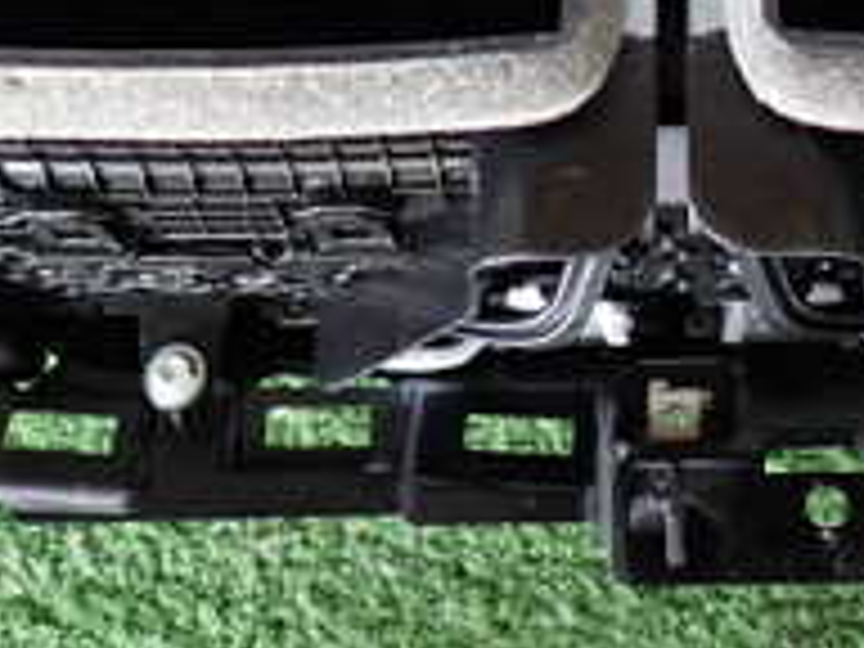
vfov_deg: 17.5
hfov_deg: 24.6
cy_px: -230
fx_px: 1947
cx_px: 698
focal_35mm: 78
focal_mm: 4.5
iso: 400
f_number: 2
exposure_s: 1/30
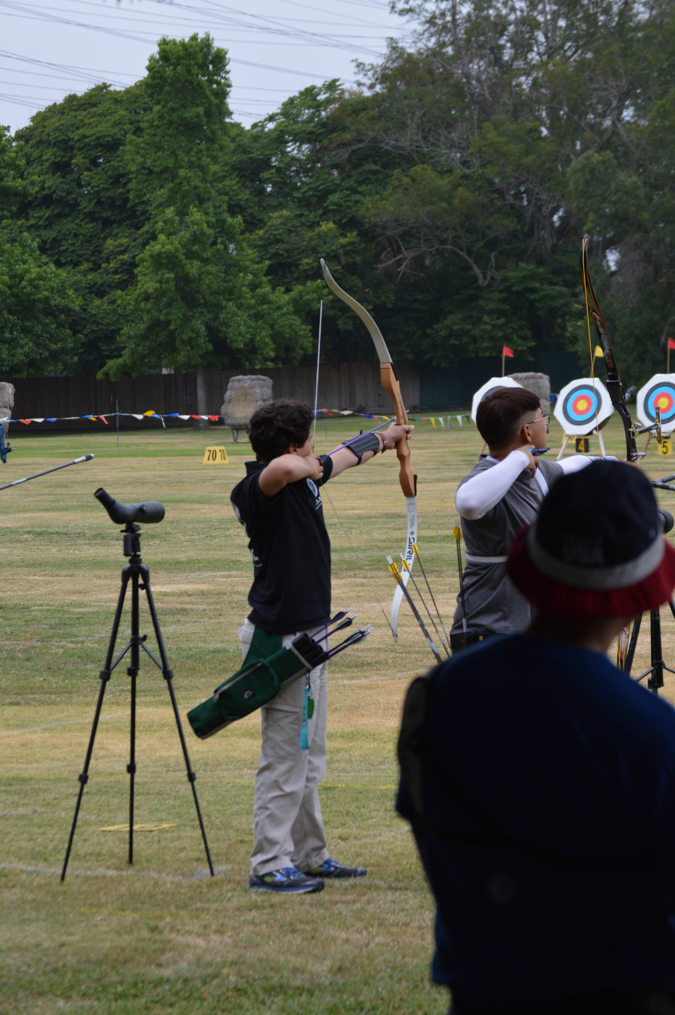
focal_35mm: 140
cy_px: 471
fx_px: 3932
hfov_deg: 9.8
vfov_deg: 14.7
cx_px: 318
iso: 140
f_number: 5.6
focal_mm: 85
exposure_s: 1/500
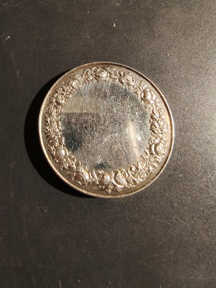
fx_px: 191
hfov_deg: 58.9
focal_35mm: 23
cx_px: 108
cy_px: 144
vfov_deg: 73.9
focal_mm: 2.32
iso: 160
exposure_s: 1/57.7
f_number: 2
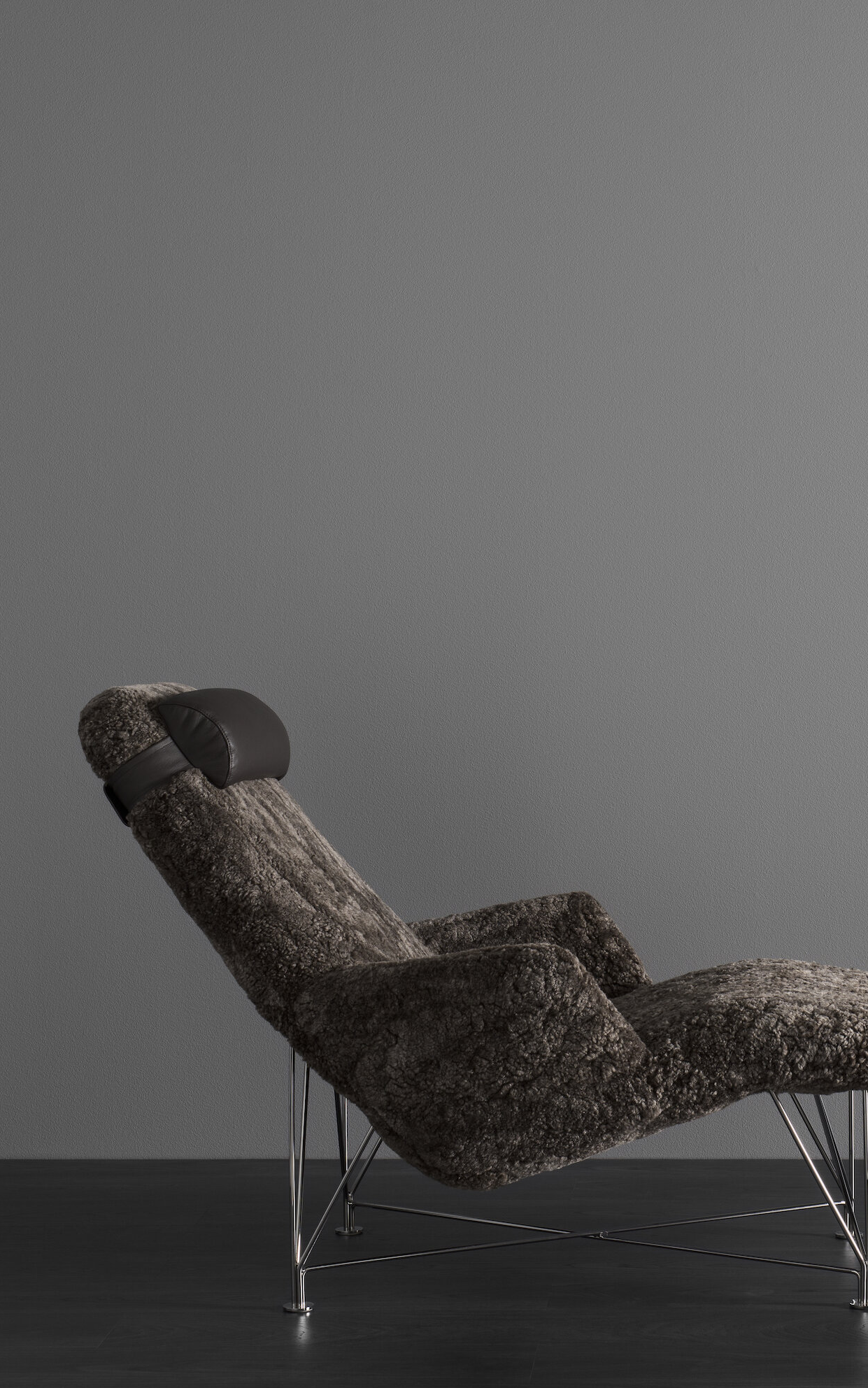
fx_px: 2914
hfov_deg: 16.8
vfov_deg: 26.8
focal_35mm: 77
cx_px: 739
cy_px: 692
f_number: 9
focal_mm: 50
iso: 100
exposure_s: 1/100
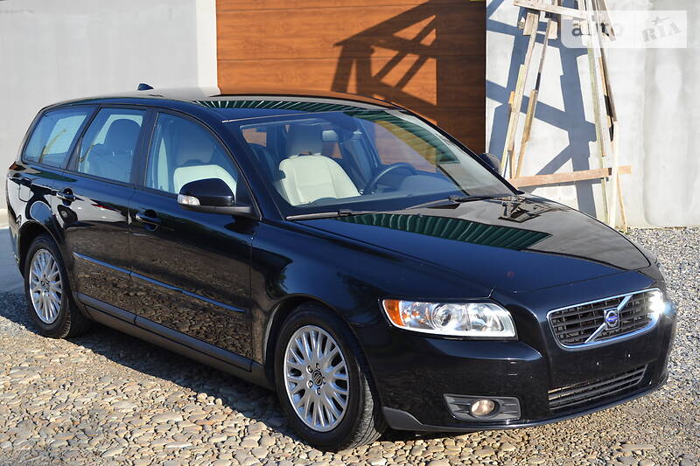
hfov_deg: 33.4
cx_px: 350
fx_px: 1166
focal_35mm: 60
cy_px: 233
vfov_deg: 22.6
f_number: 6.3
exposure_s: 1/160
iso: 100
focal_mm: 40
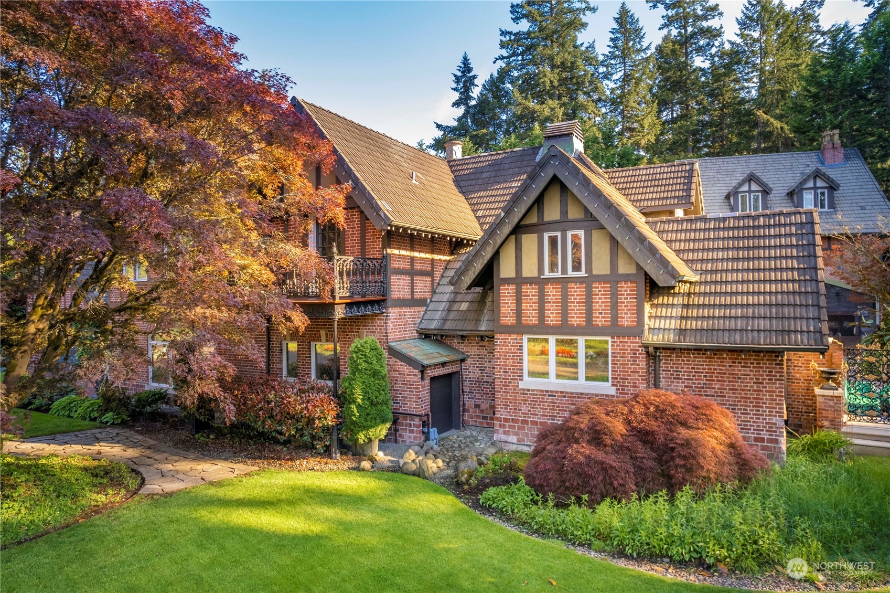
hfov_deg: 78.6
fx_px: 544
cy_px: 296
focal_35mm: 22
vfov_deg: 57.2
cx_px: 445
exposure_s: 1/180
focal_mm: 8.38
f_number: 2.8
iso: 100
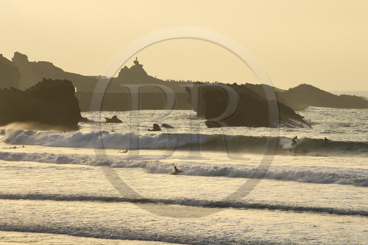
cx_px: 184
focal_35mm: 200
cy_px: 122
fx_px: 2044
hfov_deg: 10.3
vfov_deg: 6.9
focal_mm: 200
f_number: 10
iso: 200
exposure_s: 1/500
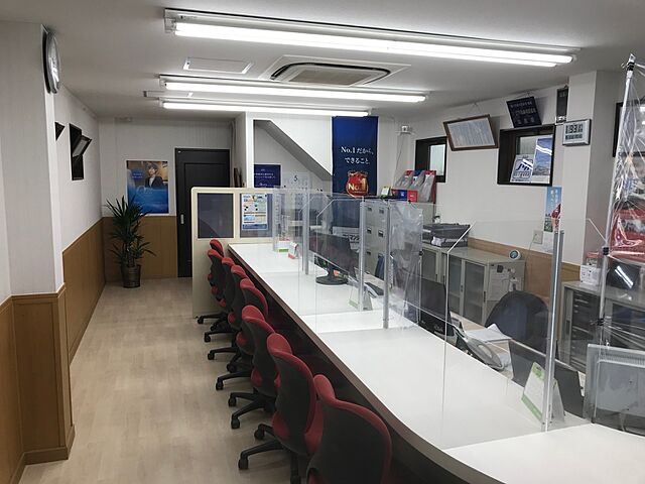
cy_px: 242
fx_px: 522
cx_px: 322
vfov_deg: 49.7
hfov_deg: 63.4
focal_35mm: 28
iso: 25
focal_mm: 3.99
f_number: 1.8
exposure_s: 1/100
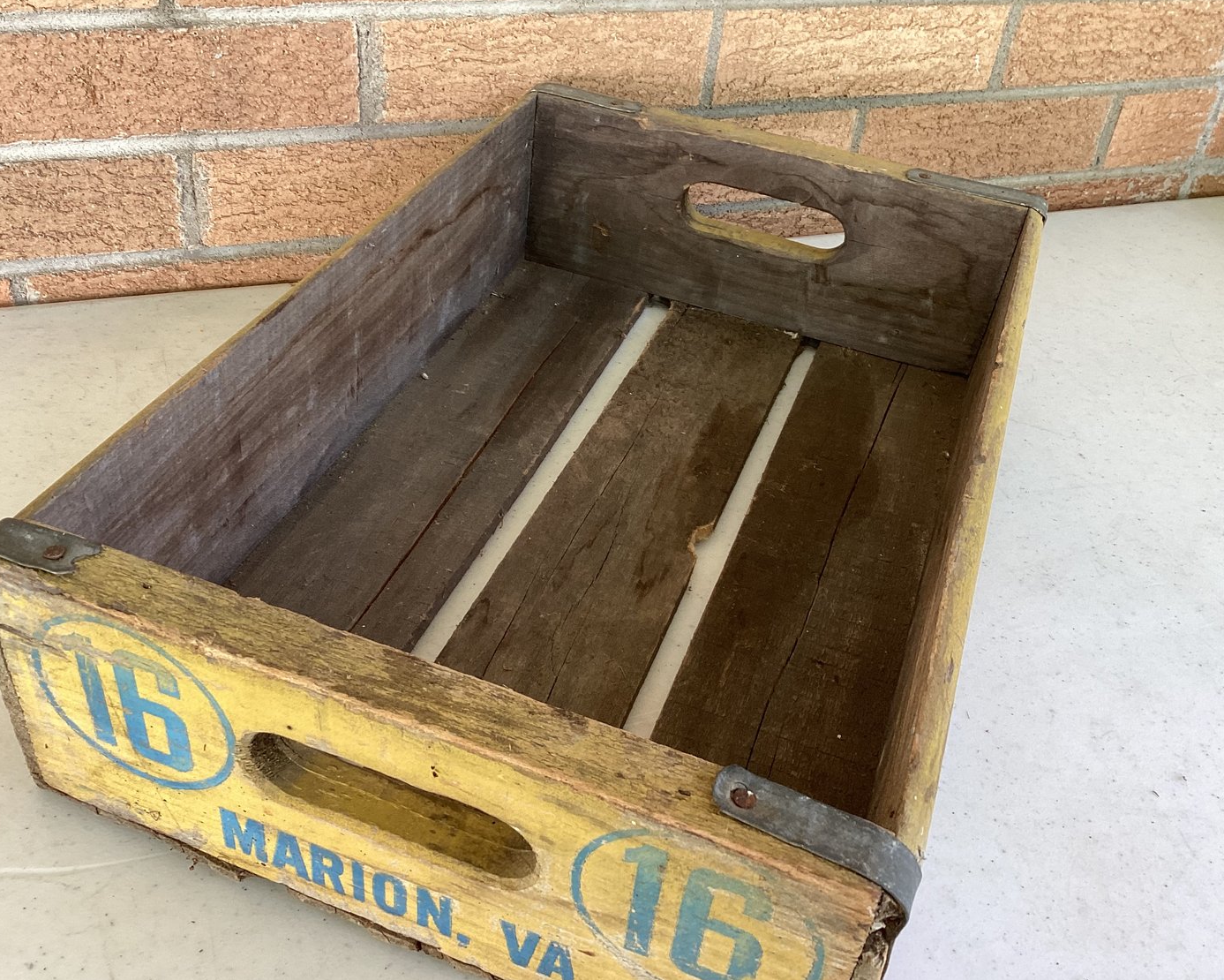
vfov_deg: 44.6
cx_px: 593
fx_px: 1196
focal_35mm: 33
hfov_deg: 54.2
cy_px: 482
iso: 50
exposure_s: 1/60
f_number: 2.4
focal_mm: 3.3
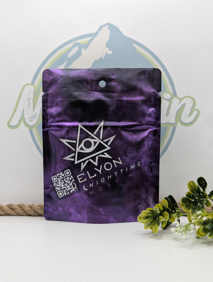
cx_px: 104
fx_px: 409
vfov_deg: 38.1
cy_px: 141
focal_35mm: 50
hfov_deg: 29.2
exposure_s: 1/193
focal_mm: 6.81
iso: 48
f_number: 1.85
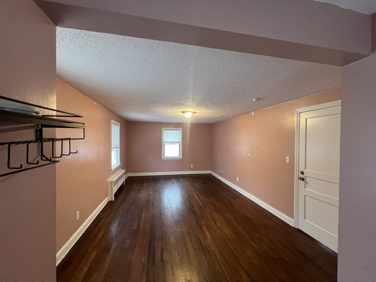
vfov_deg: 89.9
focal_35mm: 13
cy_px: 141
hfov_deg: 106.2
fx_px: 141
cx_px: 188
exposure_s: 1/60
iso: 400
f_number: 1.8
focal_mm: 1.57
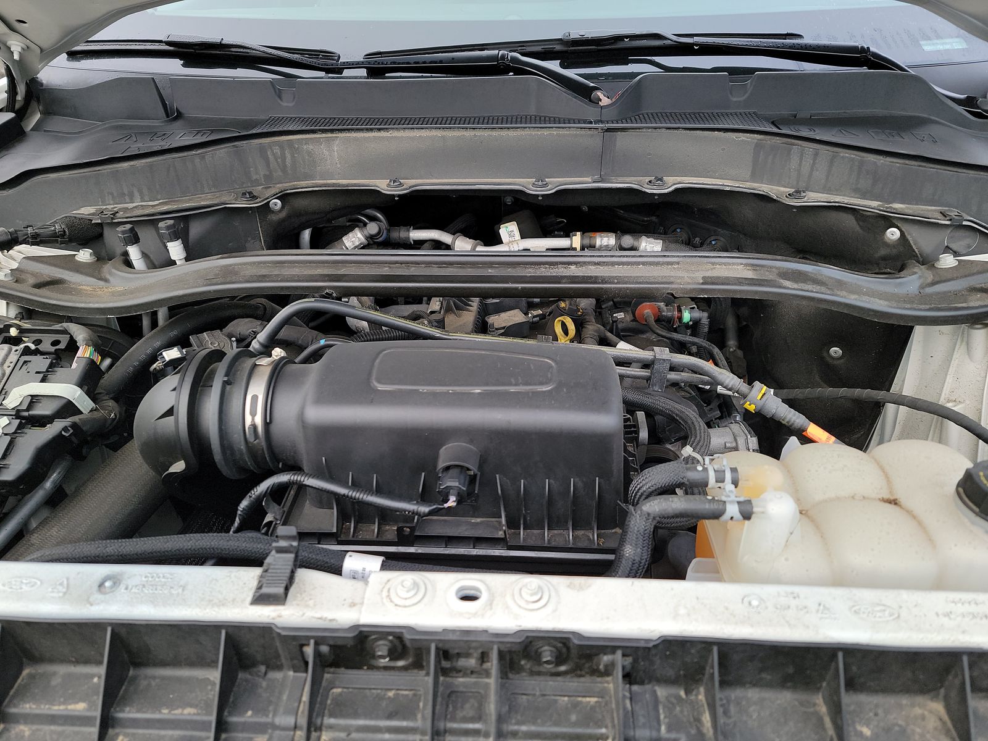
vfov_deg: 56.8
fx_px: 685
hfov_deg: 71.6
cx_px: 494
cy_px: 370
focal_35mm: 24
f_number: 1.8
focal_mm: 6.7
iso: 112
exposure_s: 1/59
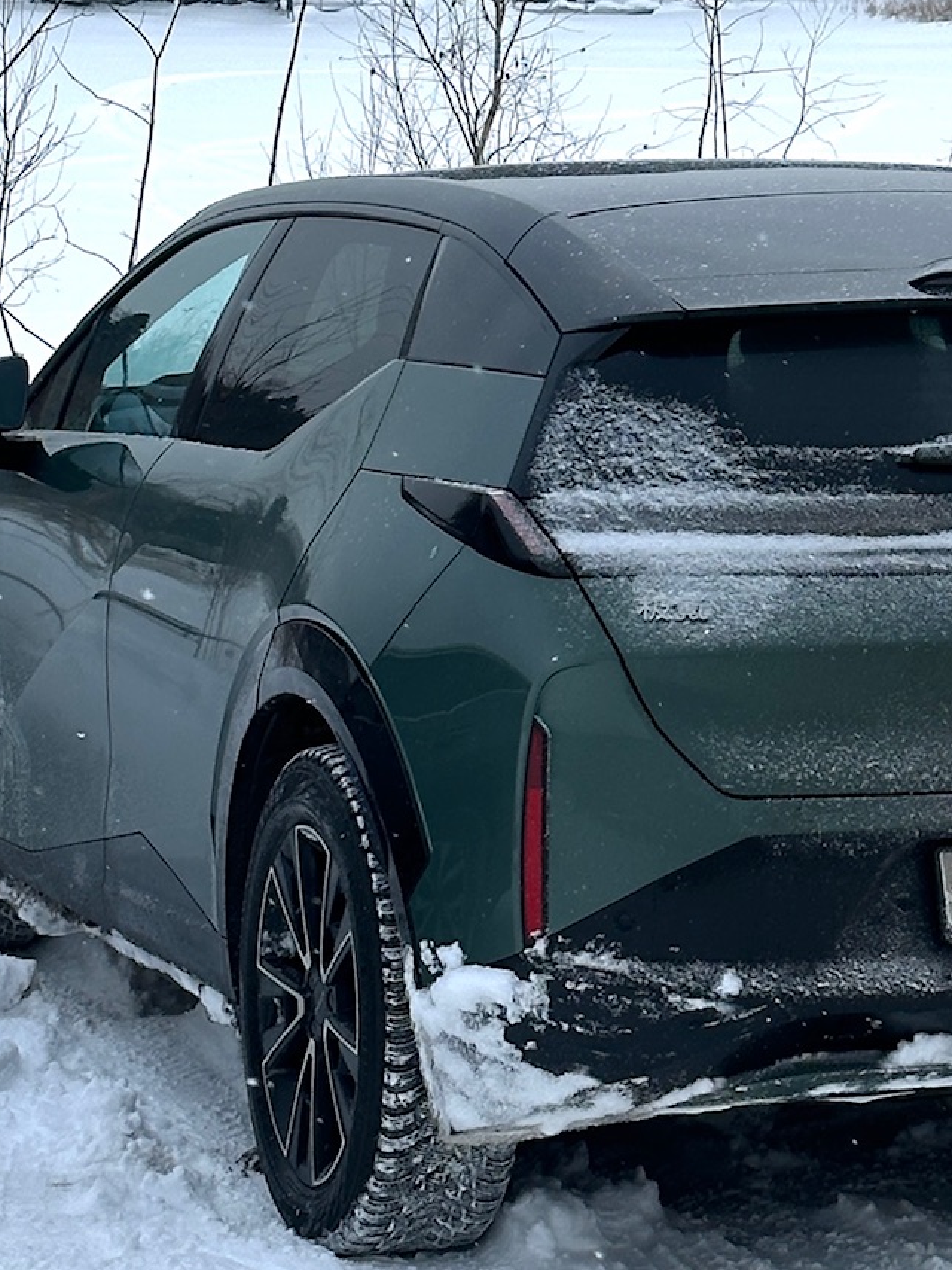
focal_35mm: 72
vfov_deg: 27.0
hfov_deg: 20.2
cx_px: 748
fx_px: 2640
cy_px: 710
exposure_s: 1/740
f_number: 1.78
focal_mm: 6.86
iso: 64
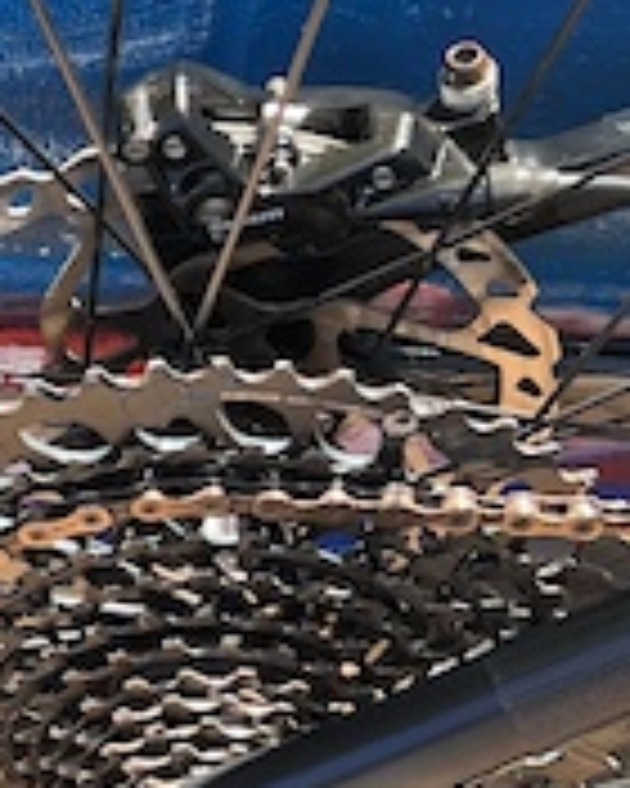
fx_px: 2704
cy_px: 428
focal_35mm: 116
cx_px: 4
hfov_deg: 13.1
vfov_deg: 16.6
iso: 50
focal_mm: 5.7
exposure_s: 1/461
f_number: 1.5
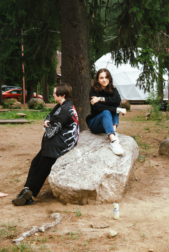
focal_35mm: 75
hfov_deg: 18.2
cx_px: 84
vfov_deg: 27.0
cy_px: 126
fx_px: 527
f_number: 4.5
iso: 200
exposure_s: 1/640
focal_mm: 50
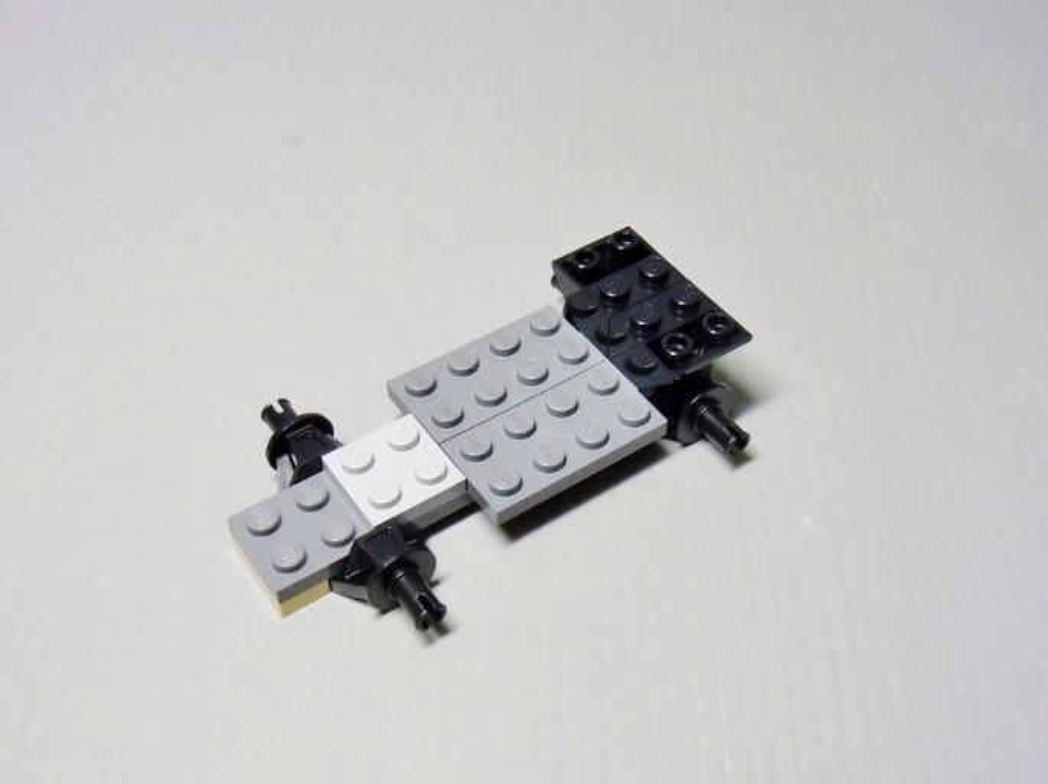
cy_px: 392
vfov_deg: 46.7
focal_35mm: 30
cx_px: 524
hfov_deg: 60.0
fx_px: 907
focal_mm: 5.4
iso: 100
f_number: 3.5
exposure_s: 1/15
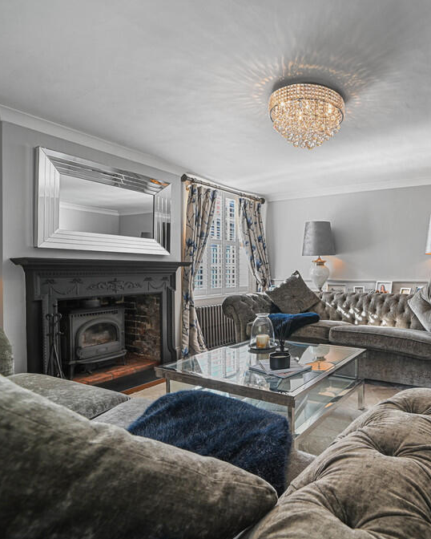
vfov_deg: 80.4
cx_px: 336
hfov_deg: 63.1
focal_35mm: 20
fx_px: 319
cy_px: 272
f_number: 8
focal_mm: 14
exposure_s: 1/2.5
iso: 400
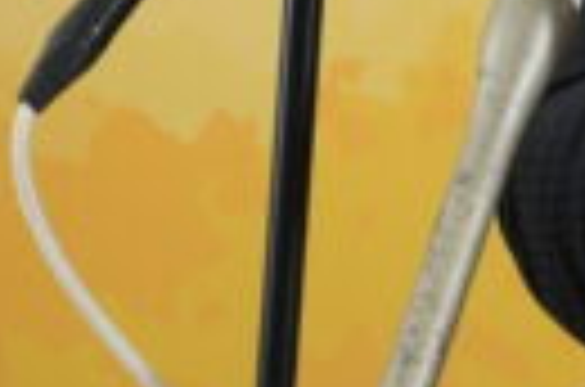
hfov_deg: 1.7
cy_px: -720
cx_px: 1098
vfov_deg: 1.2
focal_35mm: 1184
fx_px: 19193
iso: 1250
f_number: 5.6
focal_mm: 200
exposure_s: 1/125
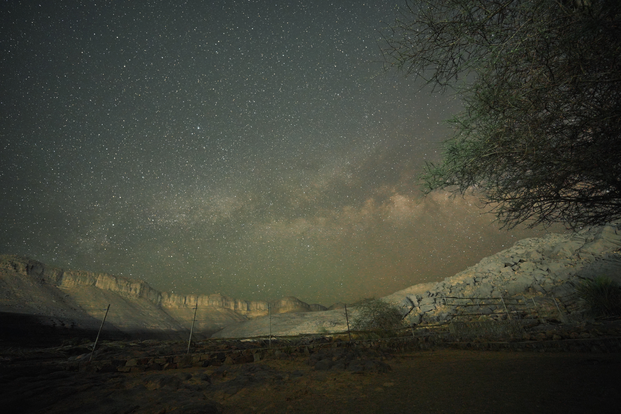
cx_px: 310
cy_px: 207
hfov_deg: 104.3
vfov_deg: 81.2
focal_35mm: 14
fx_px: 241
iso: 3200
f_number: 1.8
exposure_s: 10
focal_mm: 14
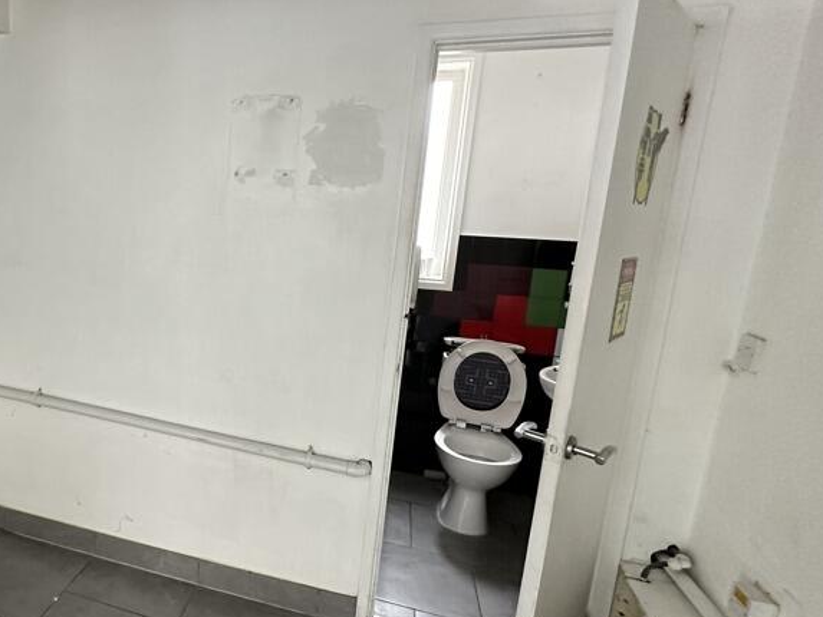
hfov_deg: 62.9
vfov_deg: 54.9
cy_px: 317
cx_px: 154
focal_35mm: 25
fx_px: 595
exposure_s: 1/62
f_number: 2.2
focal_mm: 2.22
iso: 320
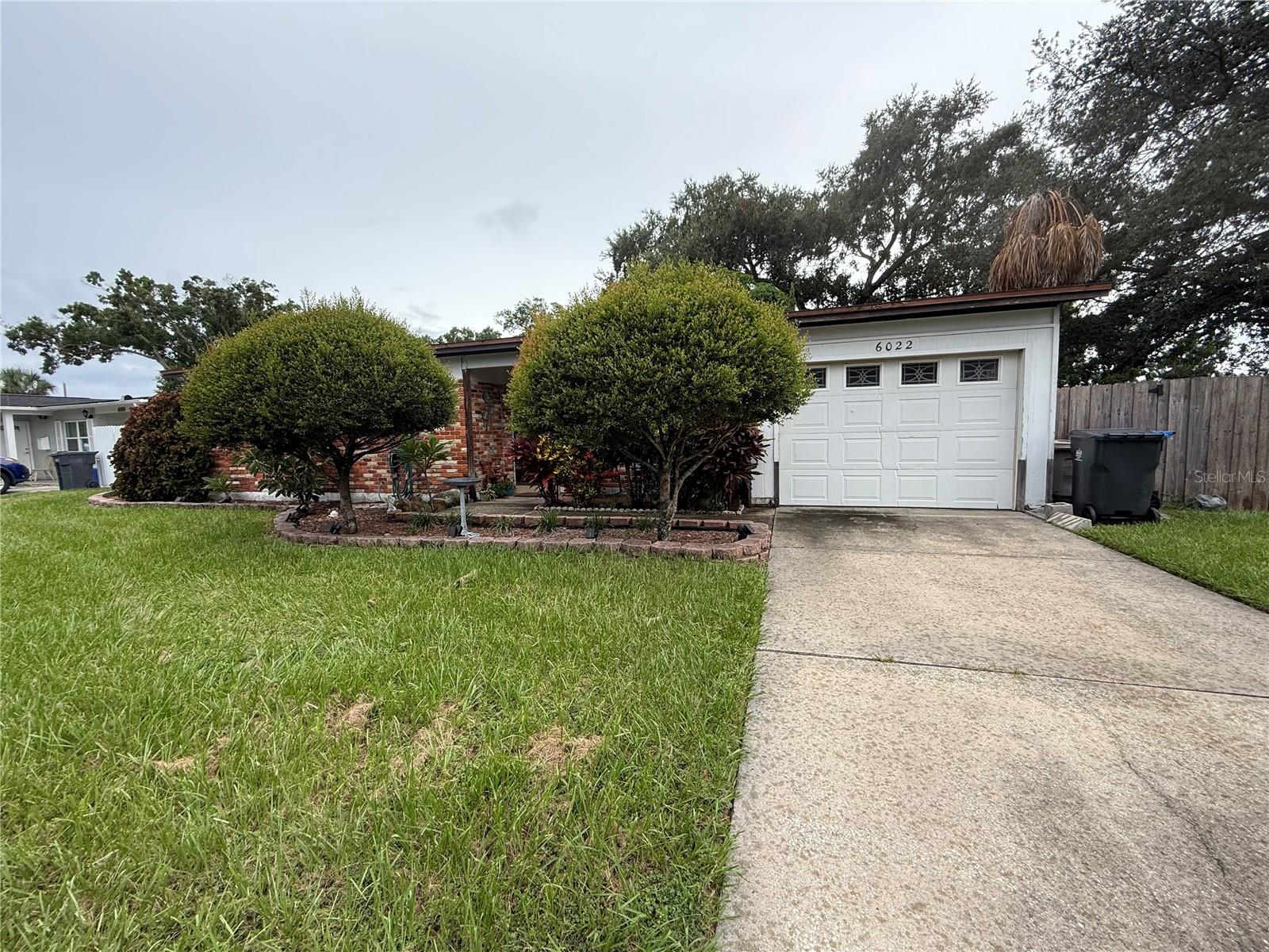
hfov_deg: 102.1
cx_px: 634
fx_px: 513
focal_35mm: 14
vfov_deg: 85.7
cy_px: 476
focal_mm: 2.22
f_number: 2.2
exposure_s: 1/336
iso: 64
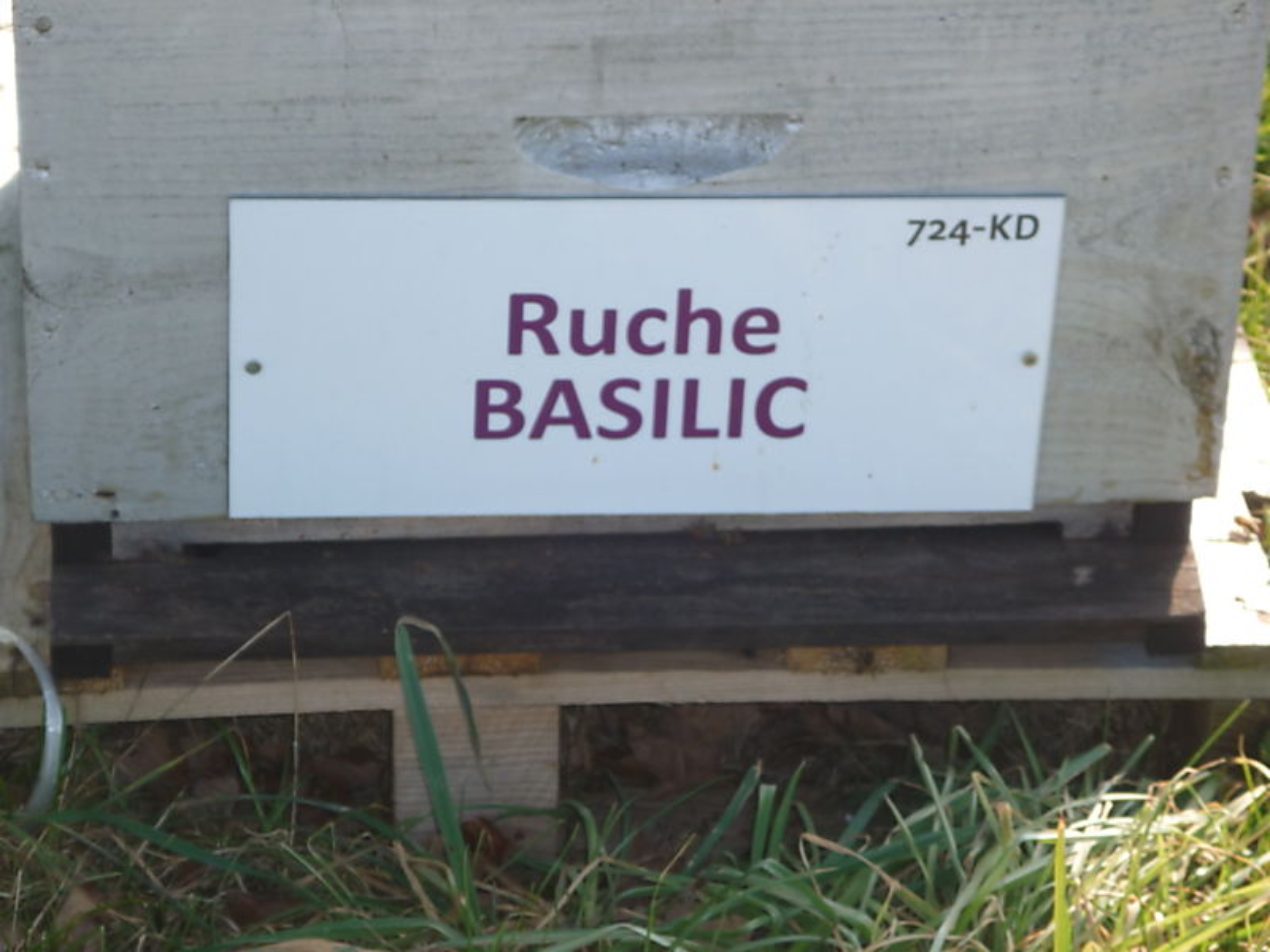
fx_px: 4843
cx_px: 635
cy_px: 476
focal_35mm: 132
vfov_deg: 11.2
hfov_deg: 14.9
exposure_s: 1/125
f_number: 5.9
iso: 100
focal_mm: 22
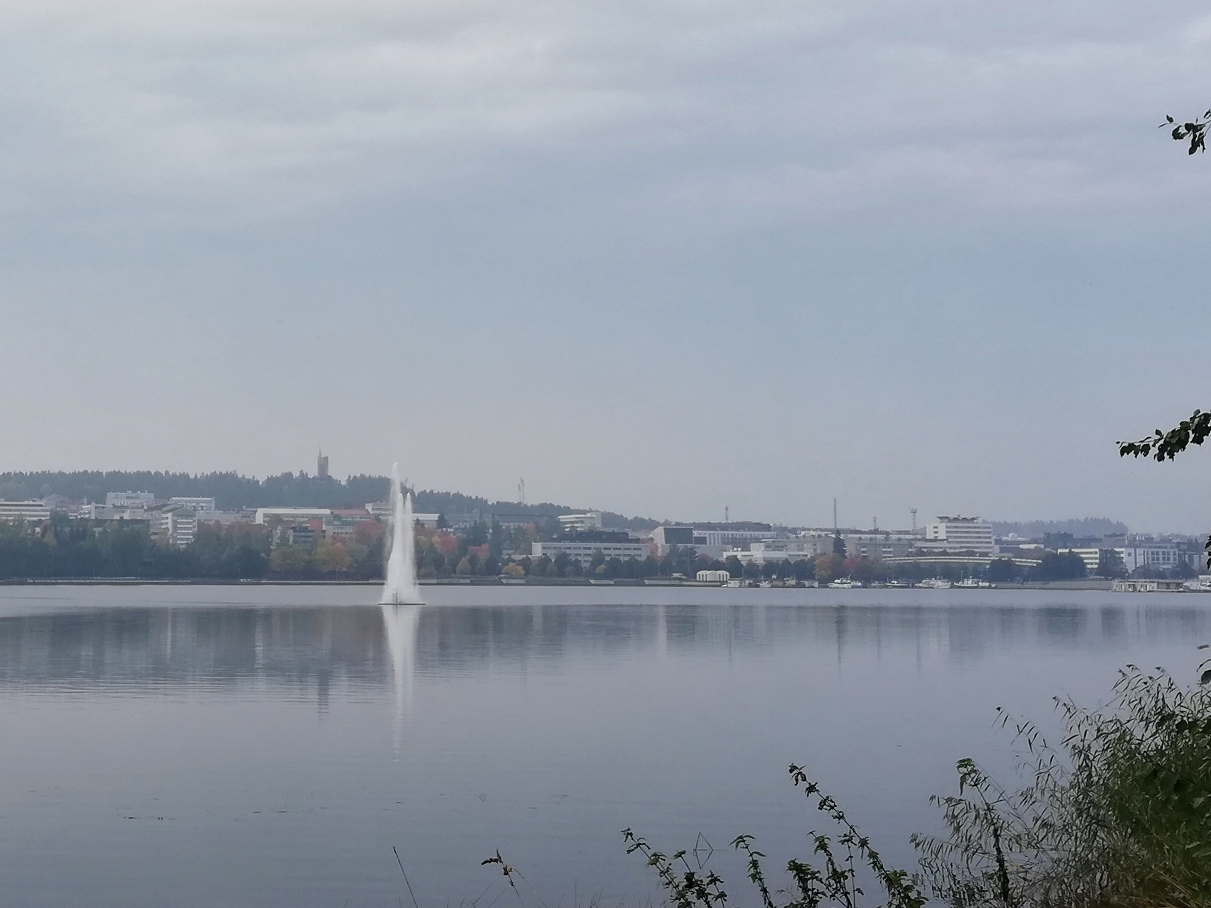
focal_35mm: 59
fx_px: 2064
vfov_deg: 24.8
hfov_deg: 31.9
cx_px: 253
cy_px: 358
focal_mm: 3.81
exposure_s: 1/267
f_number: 2.2
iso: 50
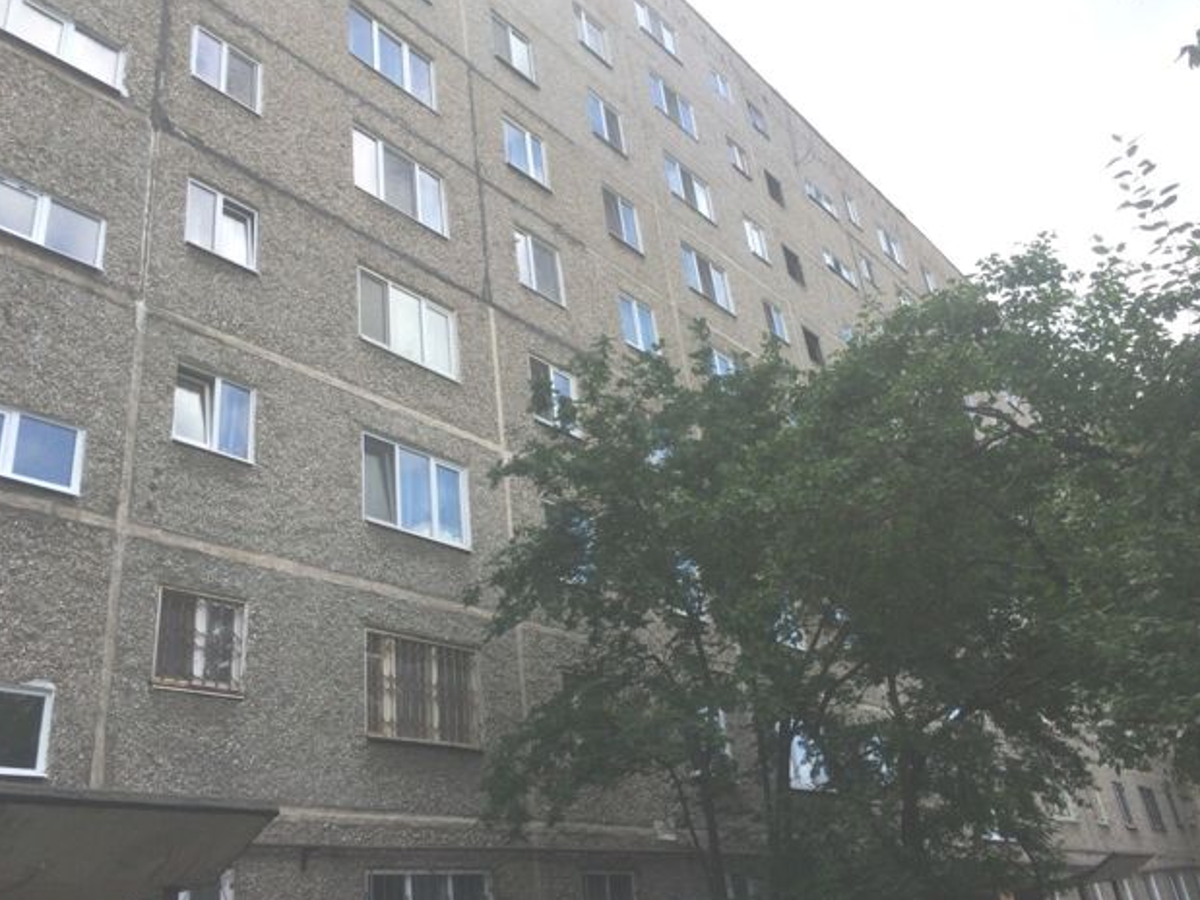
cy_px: 458
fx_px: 1040
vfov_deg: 46.8
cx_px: 603
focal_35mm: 30
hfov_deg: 60.0
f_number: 2.2
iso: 32
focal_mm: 4.15
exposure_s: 1/954
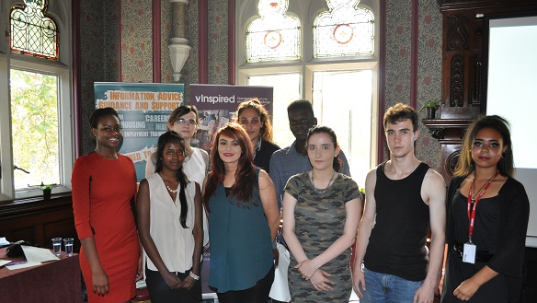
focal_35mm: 29
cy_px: 178
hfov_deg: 66.0
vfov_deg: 40.1
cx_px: 273
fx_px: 413
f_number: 3.5
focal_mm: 18
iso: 800
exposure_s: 1/60
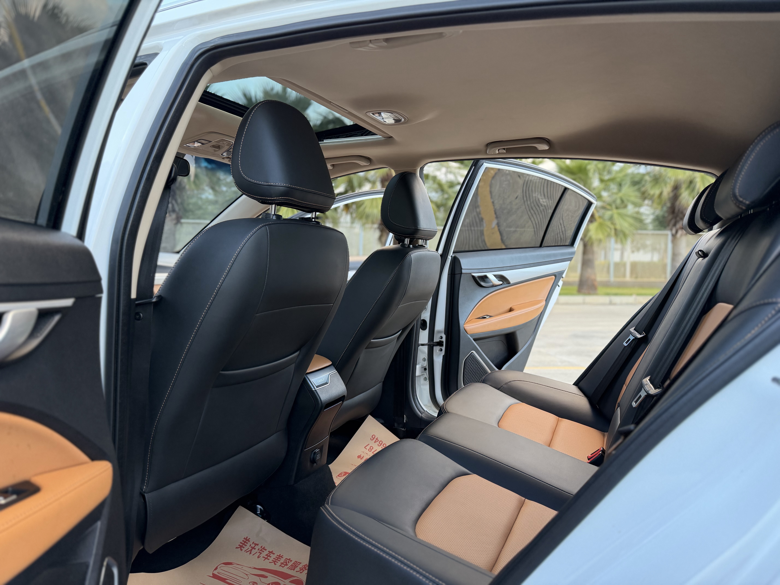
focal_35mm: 24
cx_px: 390
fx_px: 541
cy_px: 292
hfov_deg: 71.6
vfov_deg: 56.8
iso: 200
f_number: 1.78
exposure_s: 1/93
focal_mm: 6.76
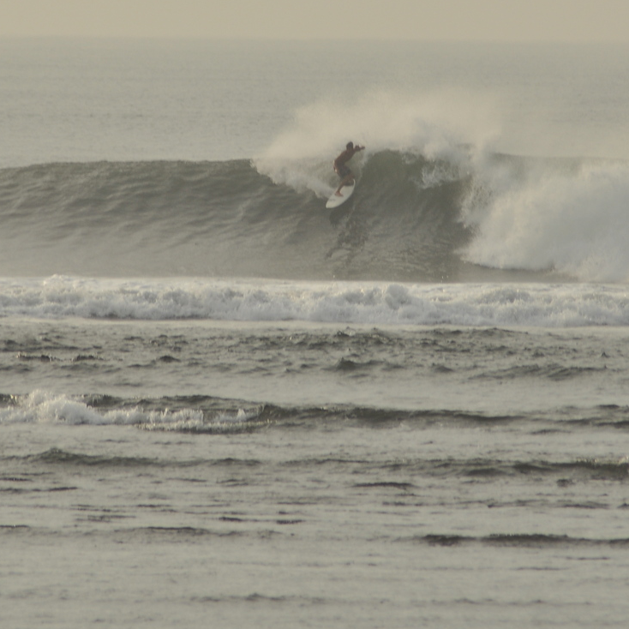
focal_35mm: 833
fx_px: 17125
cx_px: 316
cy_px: 197
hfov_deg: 2.1
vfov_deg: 2.1
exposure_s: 1/500
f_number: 8
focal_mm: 300
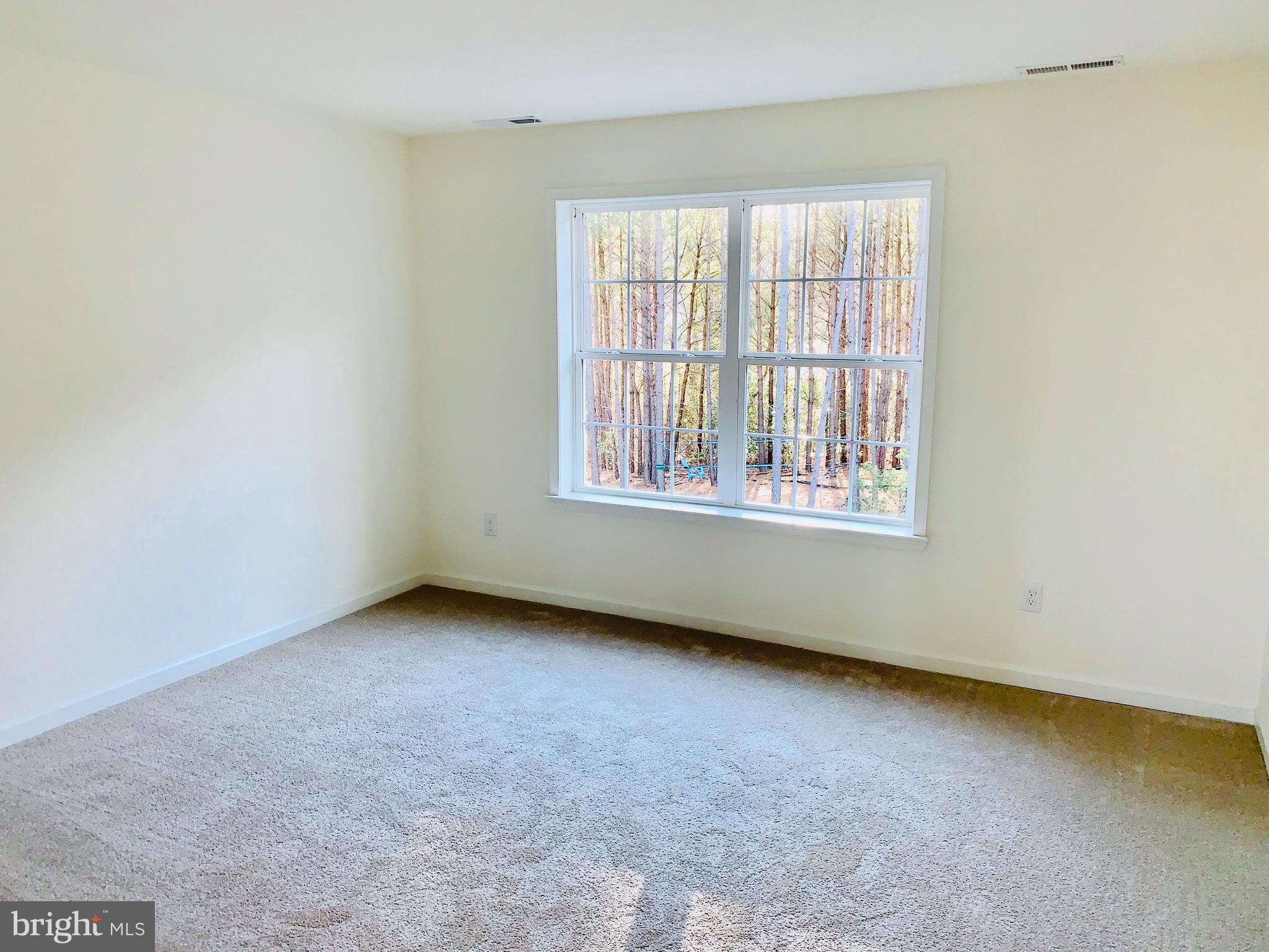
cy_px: 476
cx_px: 634
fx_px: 953
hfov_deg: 67.3
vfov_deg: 53.1
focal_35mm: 26
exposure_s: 1/107
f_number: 1.8
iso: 64
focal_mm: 4.25
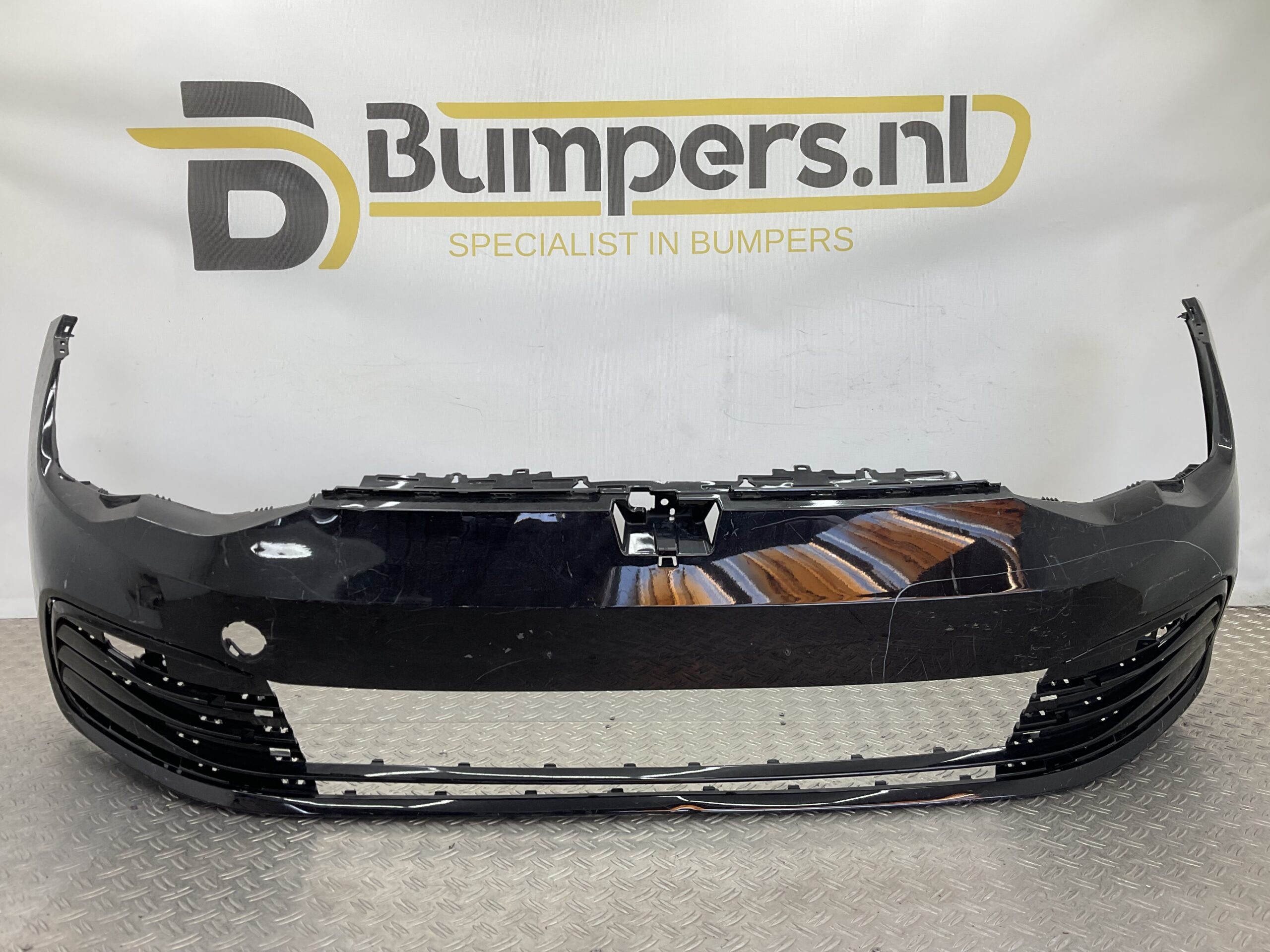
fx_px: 1064
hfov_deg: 61.7
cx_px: 635
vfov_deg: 48.2
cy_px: 476
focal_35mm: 29
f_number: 1.8
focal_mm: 3
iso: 16
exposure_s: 1/118
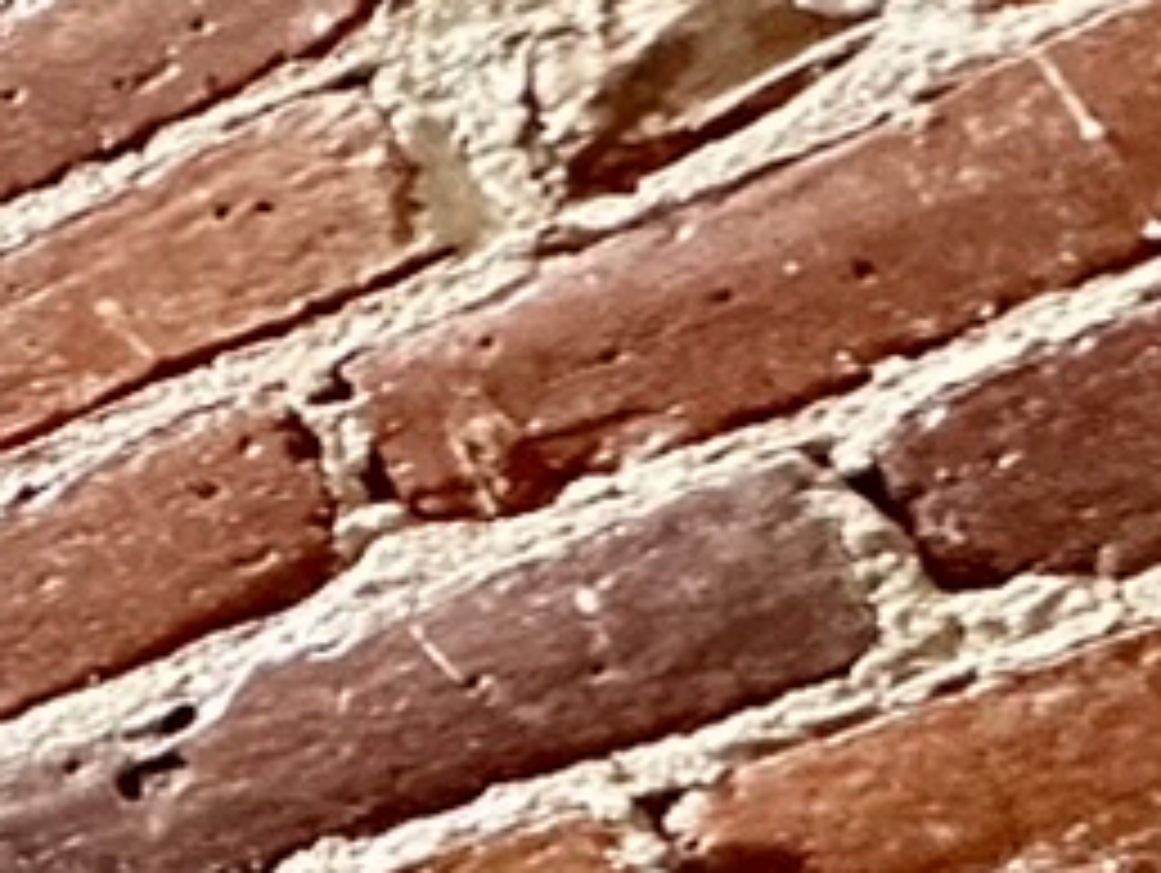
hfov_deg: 9.0
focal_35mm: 111
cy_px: 1606
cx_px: -3114
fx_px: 3726
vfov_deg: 12.2
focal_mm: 2.22
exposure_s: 1/60
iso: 640
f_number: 2.2
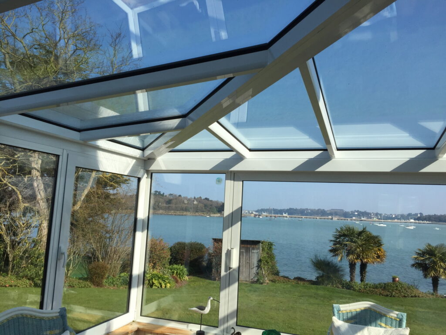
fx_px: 374
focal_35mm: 29
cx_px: 223
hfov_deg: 61.7
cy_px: 168
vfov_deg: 48.2
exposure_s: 1/1980
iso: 32
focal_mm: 4.15
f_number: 2.2
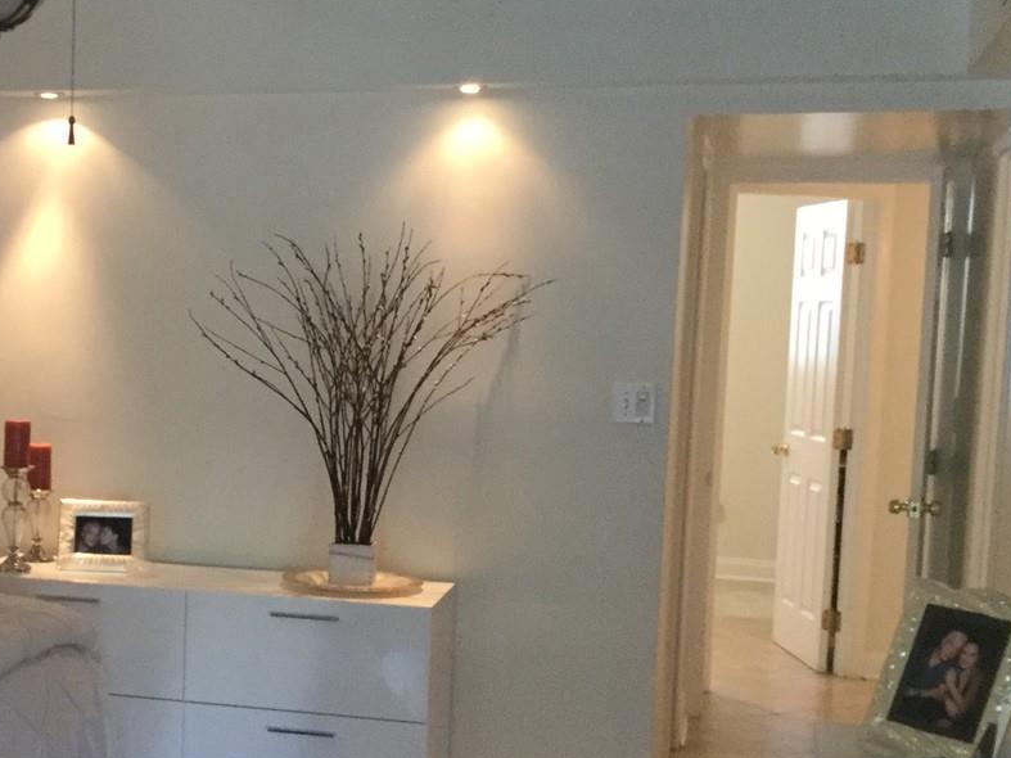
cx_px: 103
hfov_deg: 29.5
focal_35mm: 63
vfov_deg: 23.2
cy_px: 474
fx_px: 1840
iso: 125
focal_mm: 3.3
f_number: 2.4
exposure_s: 1/30
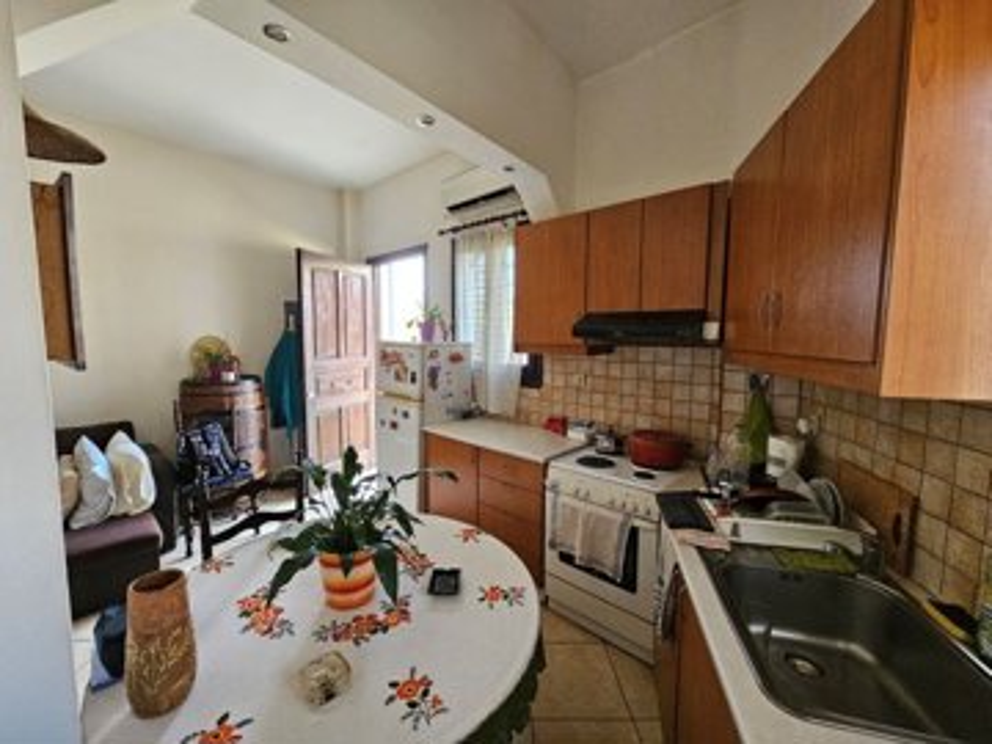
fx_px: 373
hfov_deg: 106.2
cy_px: 372
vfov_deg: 89.9
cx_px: 496
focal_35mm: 13
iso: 640
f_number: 2.2
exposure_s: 1/100
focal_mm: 2.2
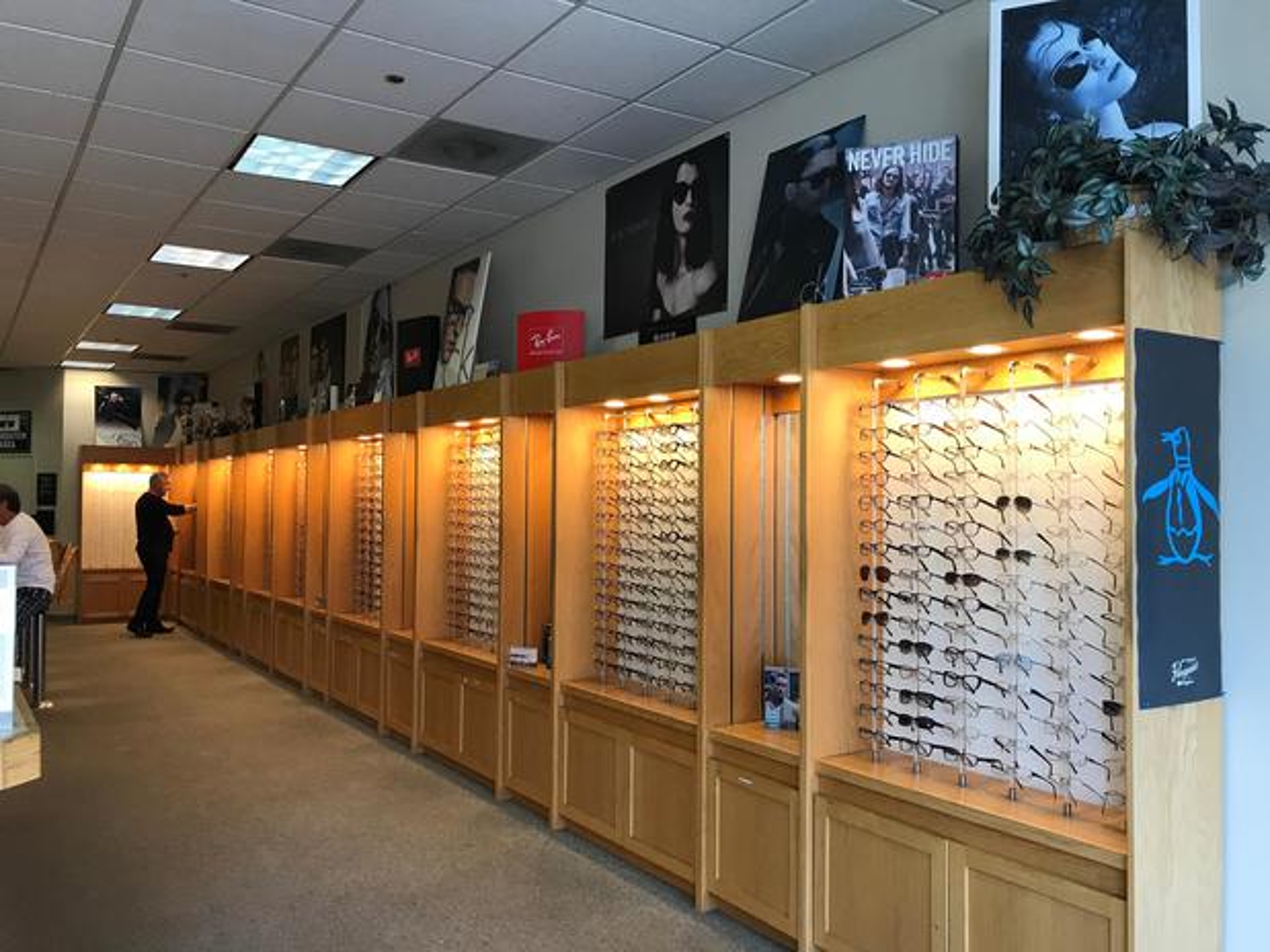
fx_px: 1027
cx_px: 635
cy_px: 476
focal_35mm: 28
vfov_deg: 49.7
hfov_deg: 63.5
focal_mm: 3.99
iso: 25
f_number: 1.8
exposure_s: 1/30
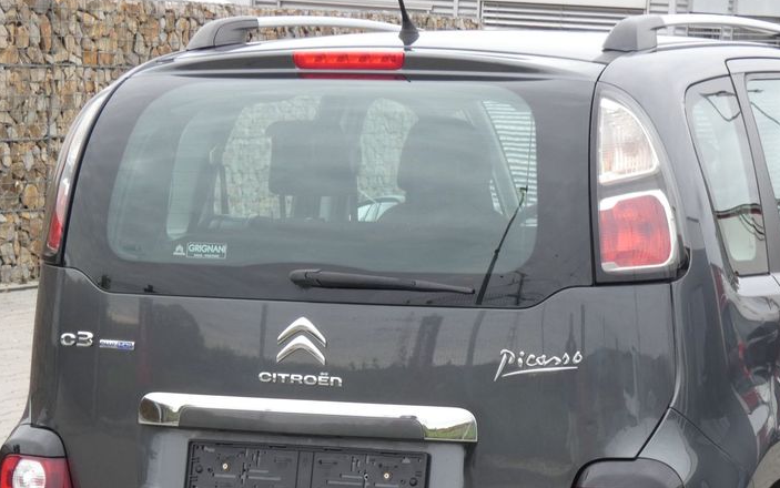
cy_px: 400
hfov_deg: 16.7
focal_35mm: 125
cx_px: 508
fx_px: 2658
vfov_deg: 10.5
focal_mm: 14.5
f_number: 5.6
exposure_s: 1/80
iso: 125
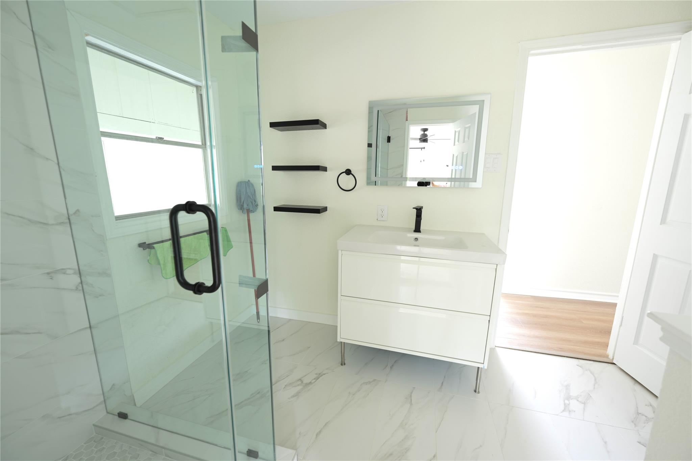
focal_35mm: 14
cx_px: 346
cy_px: 230
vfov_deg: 81.2
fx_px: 269
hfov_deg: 104.3
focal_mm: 14
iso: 100
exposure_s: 2.5
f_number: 5.6
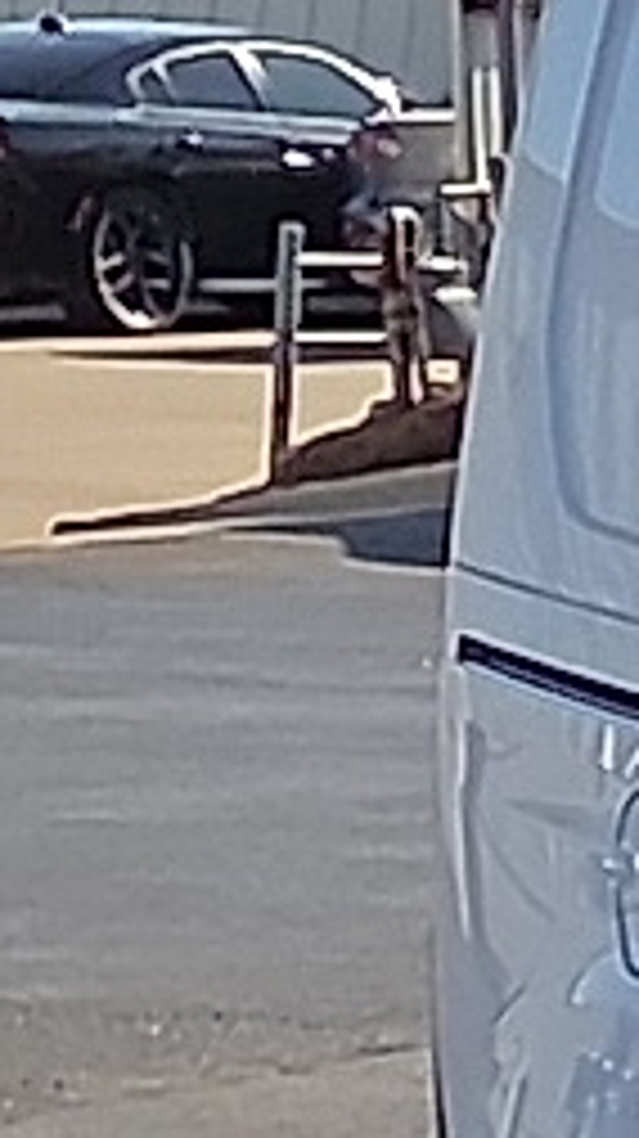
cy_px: 1547
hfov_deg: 3.5
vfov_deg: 6.9
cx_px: 3591
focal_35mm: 310
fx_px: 9353
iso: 25
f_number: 1.8
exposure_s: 1/3333
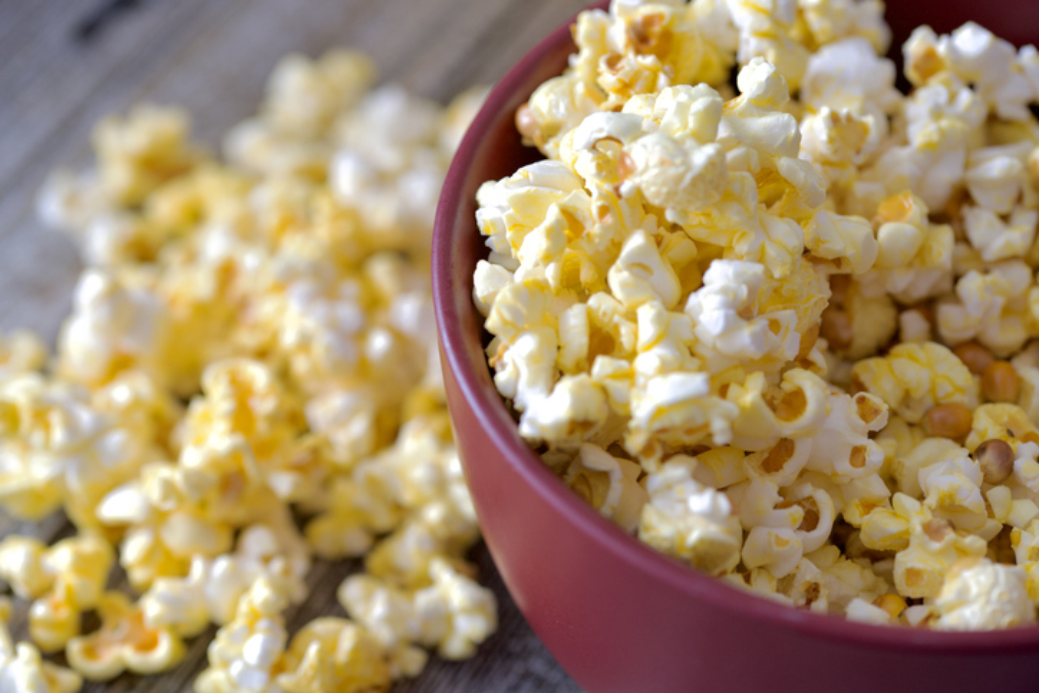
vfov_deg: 13.0
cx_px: 520
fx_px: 3031
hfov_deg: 19.5
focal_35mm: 105
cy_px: 346
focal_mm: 105
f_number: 5
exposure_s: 1/125
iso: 400
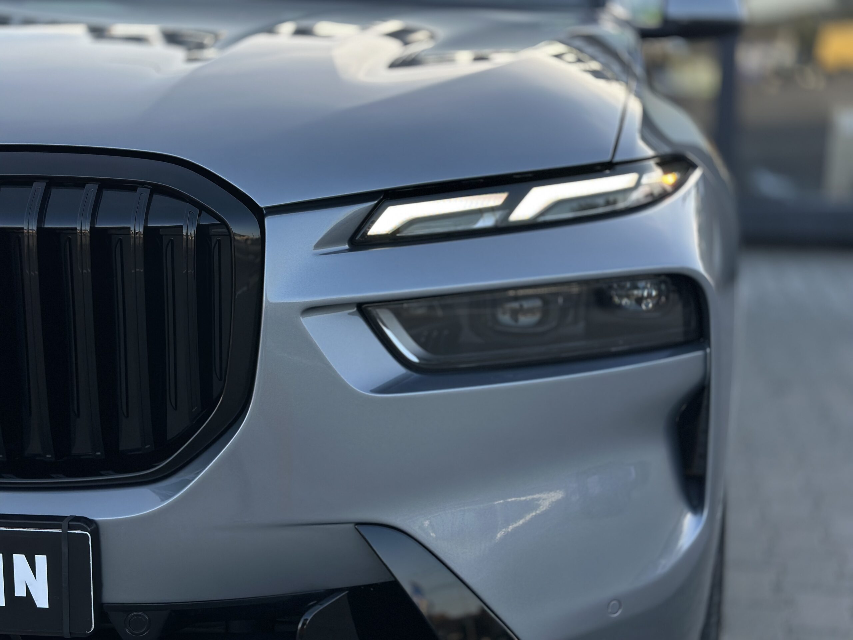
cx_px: 426
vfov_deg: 30.3
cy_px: 320
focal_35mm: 48
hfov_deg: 39.7
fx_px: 1183
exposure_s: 1/1030
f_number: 1.78
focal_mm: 6.86
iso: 80
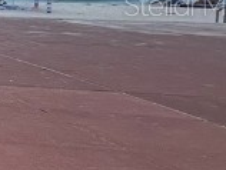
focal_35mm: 84
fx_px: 549
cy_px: 4
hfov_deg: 11.1
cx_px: -473
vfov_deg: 17.3
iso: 32
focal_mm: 1.57
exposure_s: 1/1672
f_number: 1.8
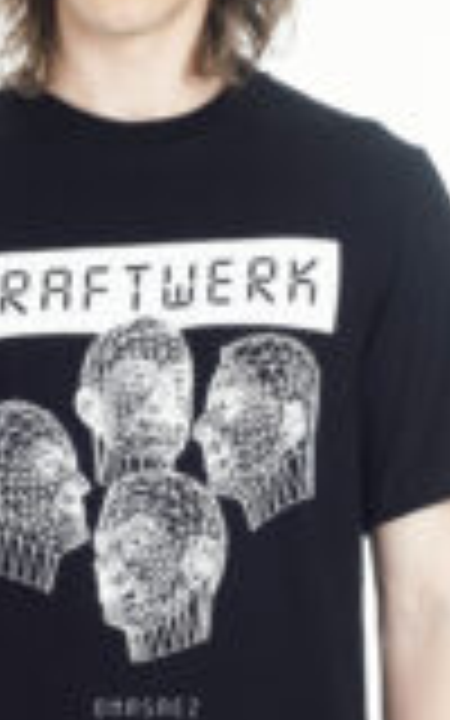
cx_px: 162
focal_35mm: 143
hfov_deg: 9.2
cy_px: 470
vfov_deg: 14.6
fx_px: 2806
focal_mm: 50
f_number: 8
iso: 100
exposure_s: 1/125
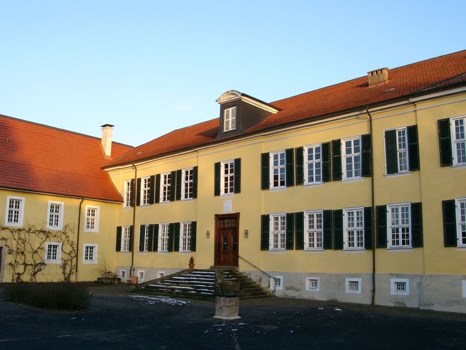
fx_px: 458
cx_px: 233
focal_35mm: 34
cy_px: 175
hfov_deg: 54.0
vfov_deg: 41.8
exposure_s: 1/144
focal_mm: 7.13
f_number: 4
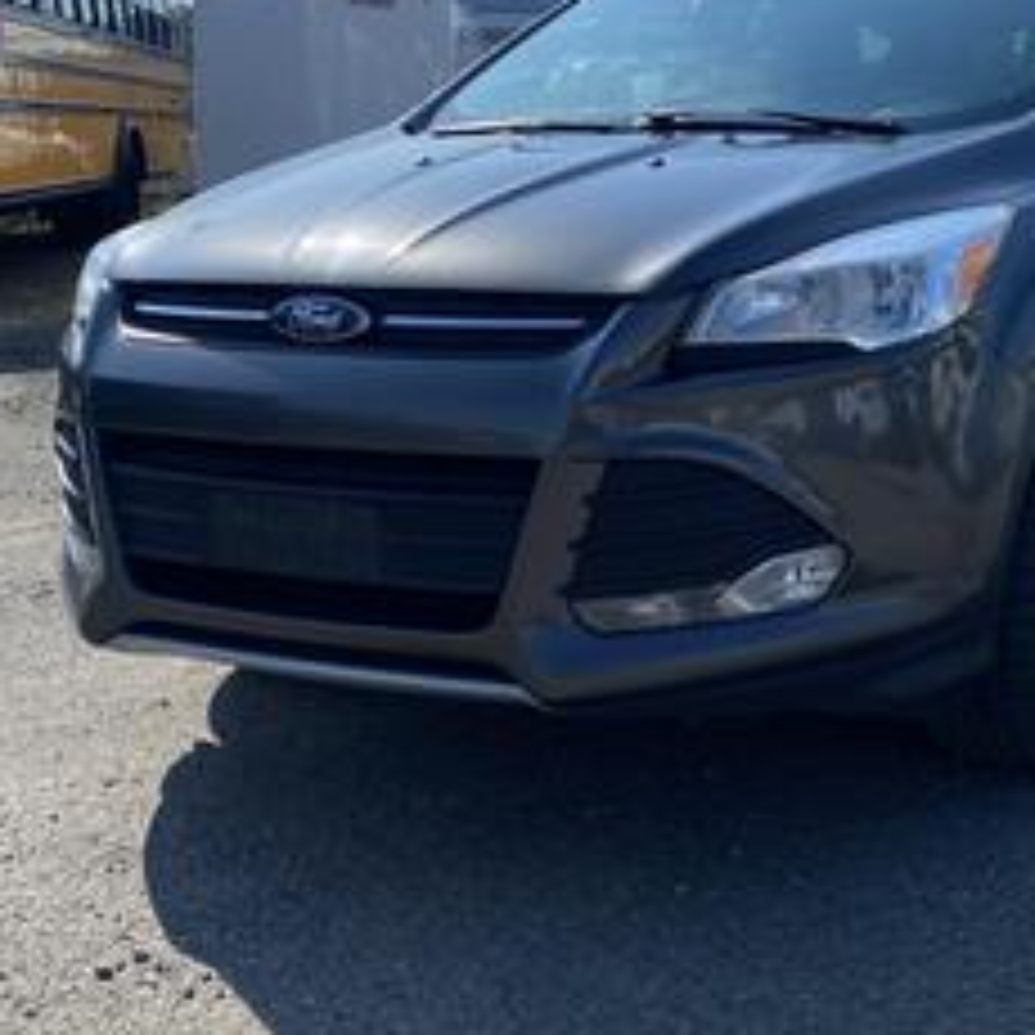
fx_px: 1624
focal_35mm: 48
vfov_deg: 34.6
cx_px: 927
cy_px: 261
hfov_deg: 33.5
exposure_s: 1/4115
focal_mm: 4.25
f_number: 1.8
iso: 32
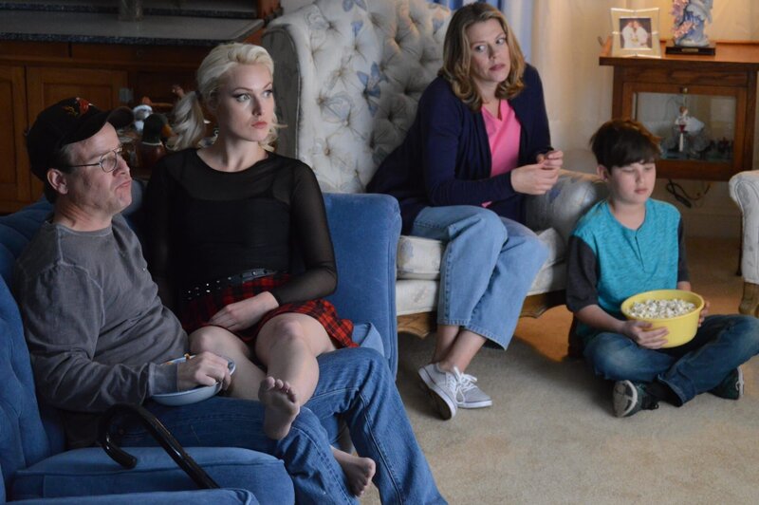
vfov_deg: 16.5
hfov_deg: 24.6
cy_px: 252
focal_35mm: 82
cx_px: 380
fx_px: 1738
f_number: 4
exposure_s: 1/25
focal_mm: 55
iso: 3200
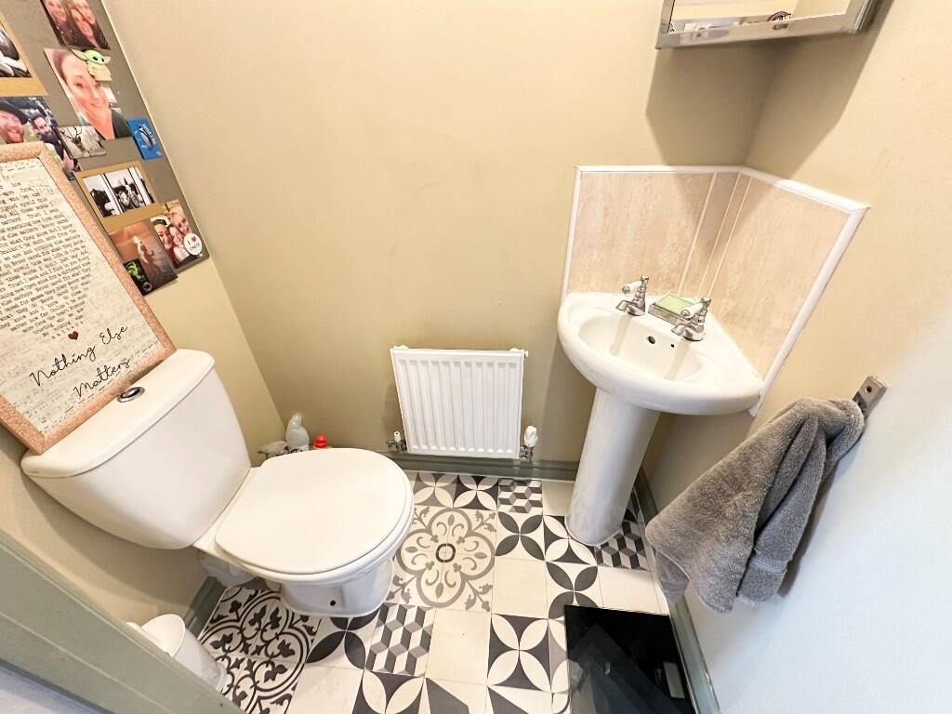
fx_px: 385
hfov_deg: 102.1
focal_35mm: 14
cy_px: 357
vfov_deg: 85.7
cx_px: 476
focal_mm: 2.22
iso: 500
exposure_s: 1/50
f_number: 2.2
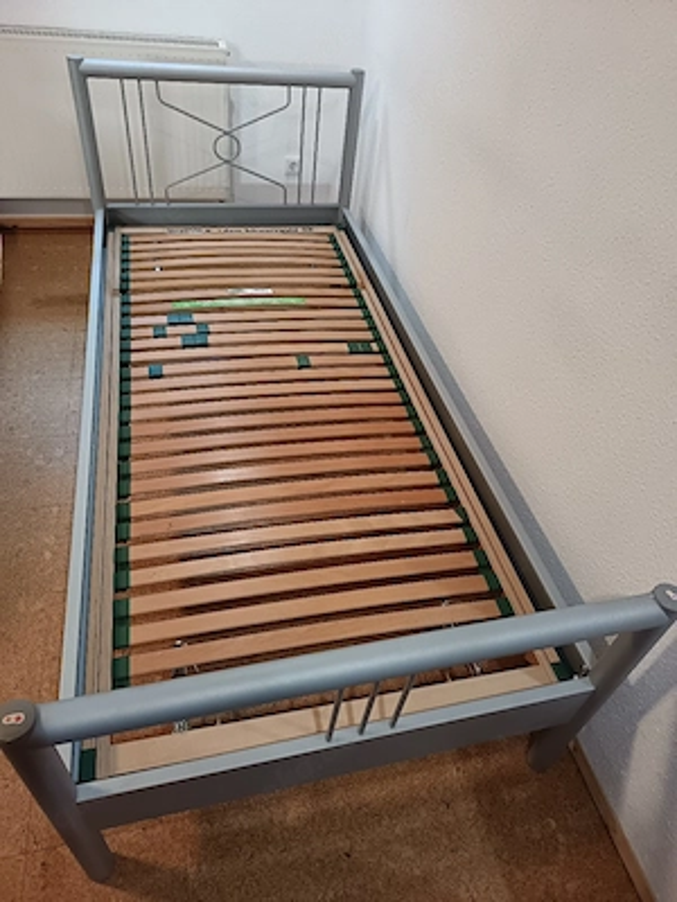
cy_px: 451
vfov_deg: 71.6
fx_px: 626
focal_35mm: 24
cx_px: 338
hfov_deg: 56.8
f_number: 1.75
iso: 3504
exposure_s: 1/16.7
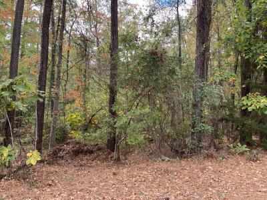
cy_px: 100
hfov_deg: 67.3
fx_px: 201
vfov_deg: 53.1
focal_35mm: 26
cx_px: 134
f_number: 1.8
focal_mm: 4.25
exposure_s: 1/121
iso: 32
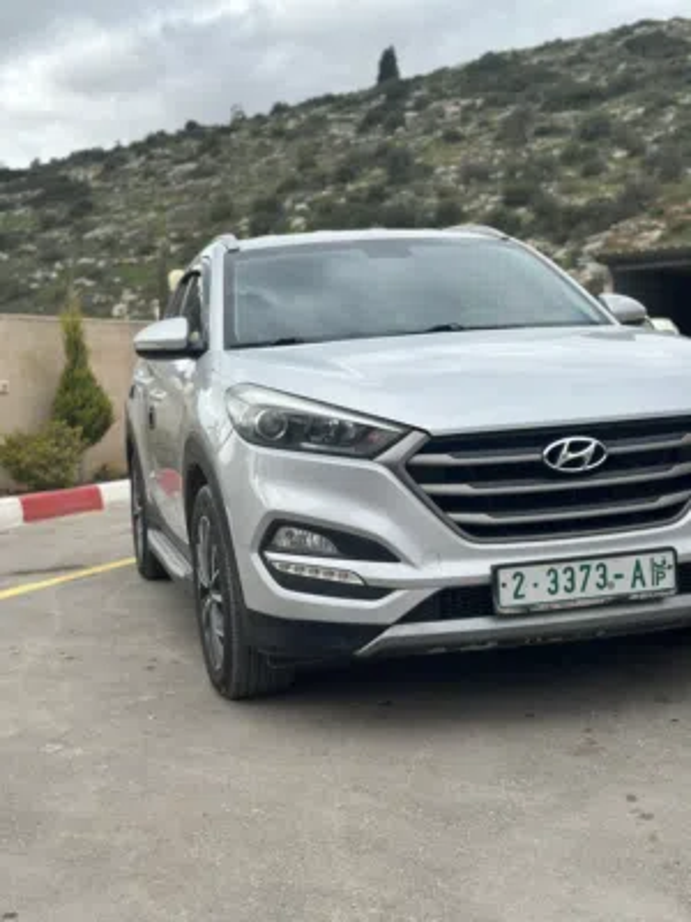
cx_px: 346
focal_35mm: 48
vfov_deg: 39.7
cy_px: 461
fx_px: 1278
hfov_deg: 30.3
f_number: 1.78
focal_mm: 6.86
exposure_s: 1/2410
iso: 80
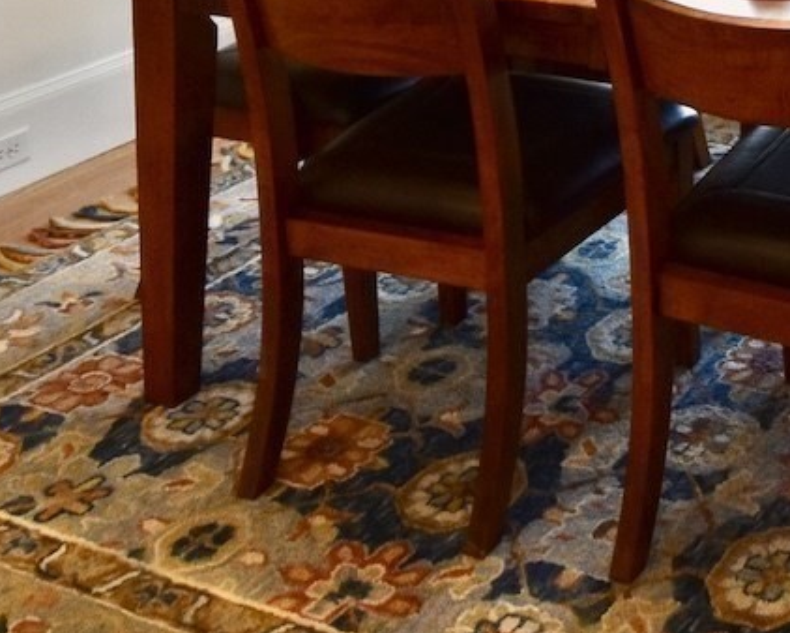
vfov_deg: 19.3
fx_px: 1497
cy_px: -433
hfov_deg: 27.2
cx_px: 857
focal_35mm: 64
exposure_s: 1/30
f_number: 6.3
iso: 320
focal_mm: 10
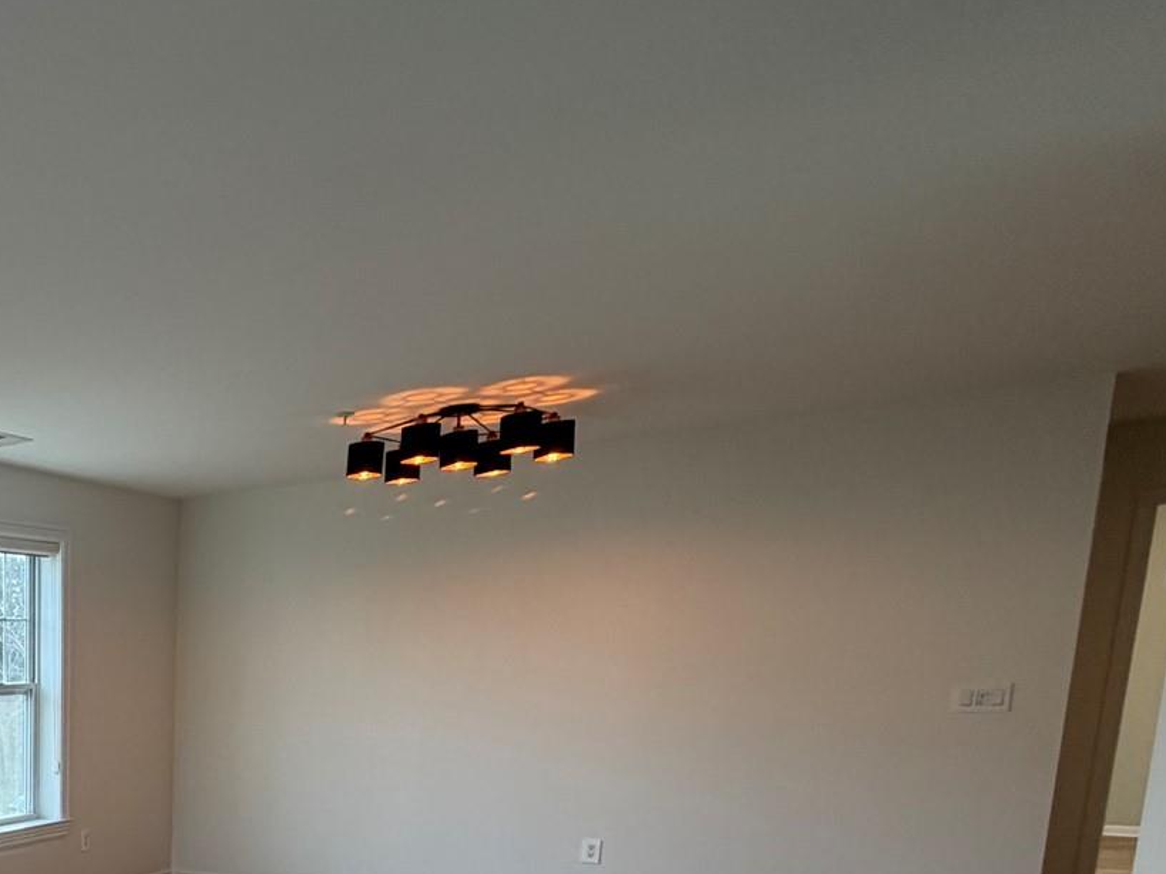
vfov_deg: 36.4
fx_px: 1179
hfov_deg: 39.2
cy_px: 883
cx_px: -215
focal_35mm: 35
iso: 80
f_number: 2.2
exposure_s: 1/120
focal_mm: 2.22
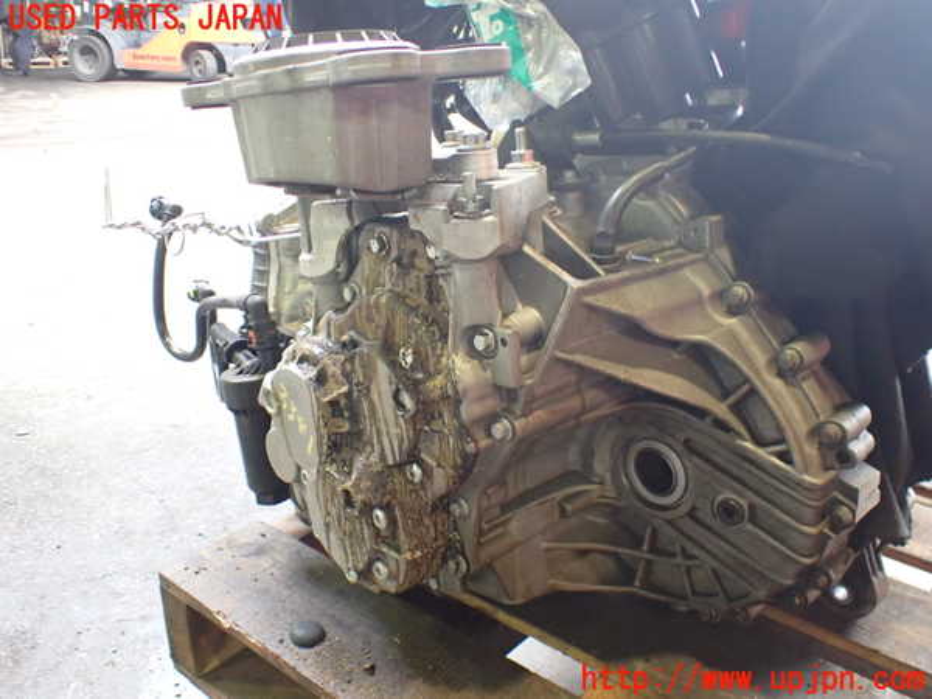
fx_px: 808
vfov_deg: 46.8
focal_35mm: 30
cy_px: 350
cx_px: 466
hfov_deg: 60.0
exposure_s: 1/50
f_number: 2.3
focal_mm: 5.4
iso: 800
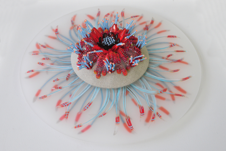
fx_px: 207
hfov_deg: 57.2
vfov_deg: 40.0
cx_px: 113
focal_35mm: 33
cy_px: 76
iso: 640
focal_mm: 22
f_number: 6.3
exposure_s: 1/160
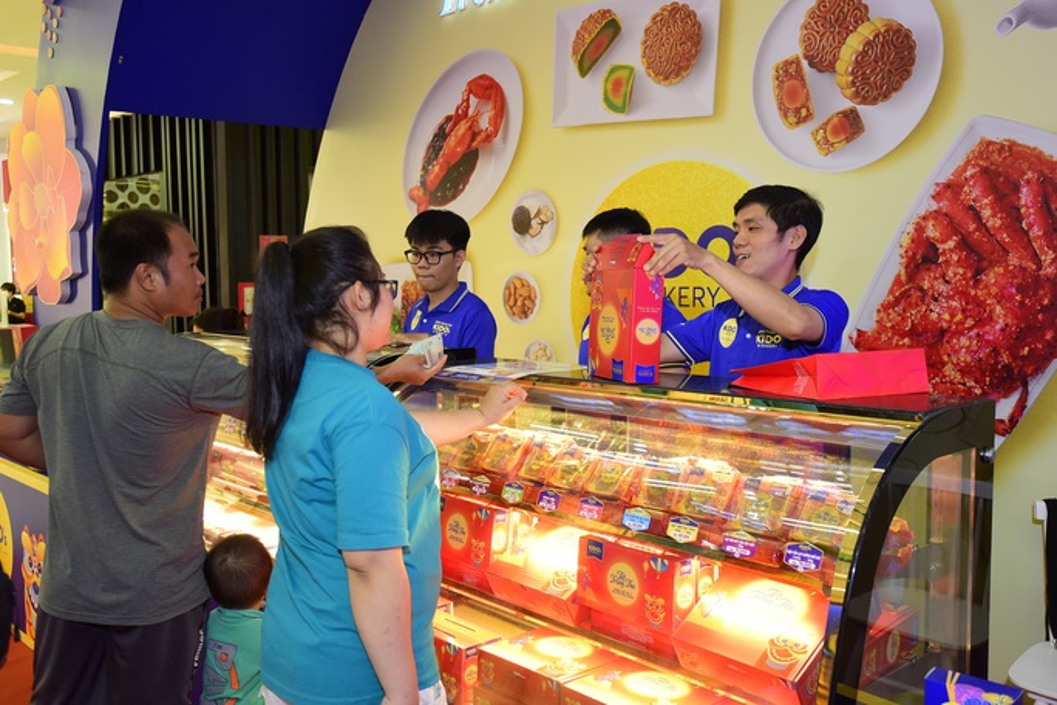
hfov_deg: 58.7
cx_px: 528
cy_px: 352
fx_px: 939
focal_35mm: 32
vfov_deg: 41.1
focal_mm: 32
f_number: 4.5
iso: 2000
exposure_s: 1/160
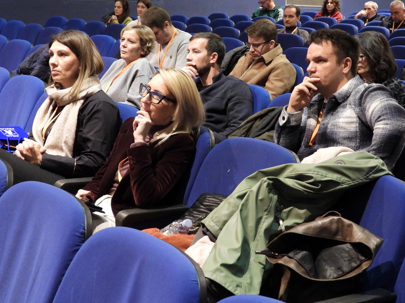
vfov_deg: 20.7
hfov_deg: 27.4
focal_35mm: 71
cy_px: 130
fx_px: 830
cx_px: 201
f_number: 3.5
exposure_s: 1/6
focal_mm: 9.8
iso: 800
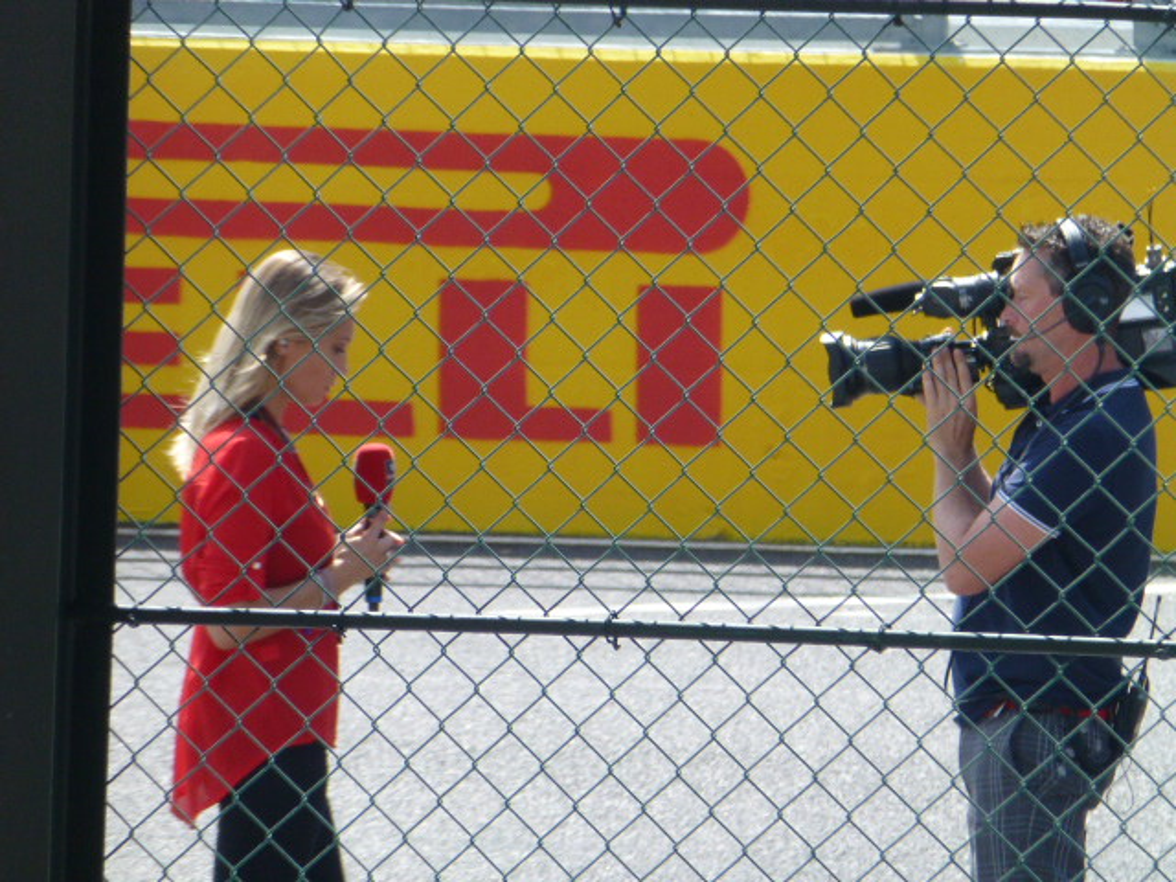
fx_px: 16307
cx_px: 588
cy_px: 441
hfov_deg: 4.1
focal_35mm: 480
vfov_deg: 3.1
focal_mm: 86
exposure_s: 1/500
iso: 320
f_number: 6.4
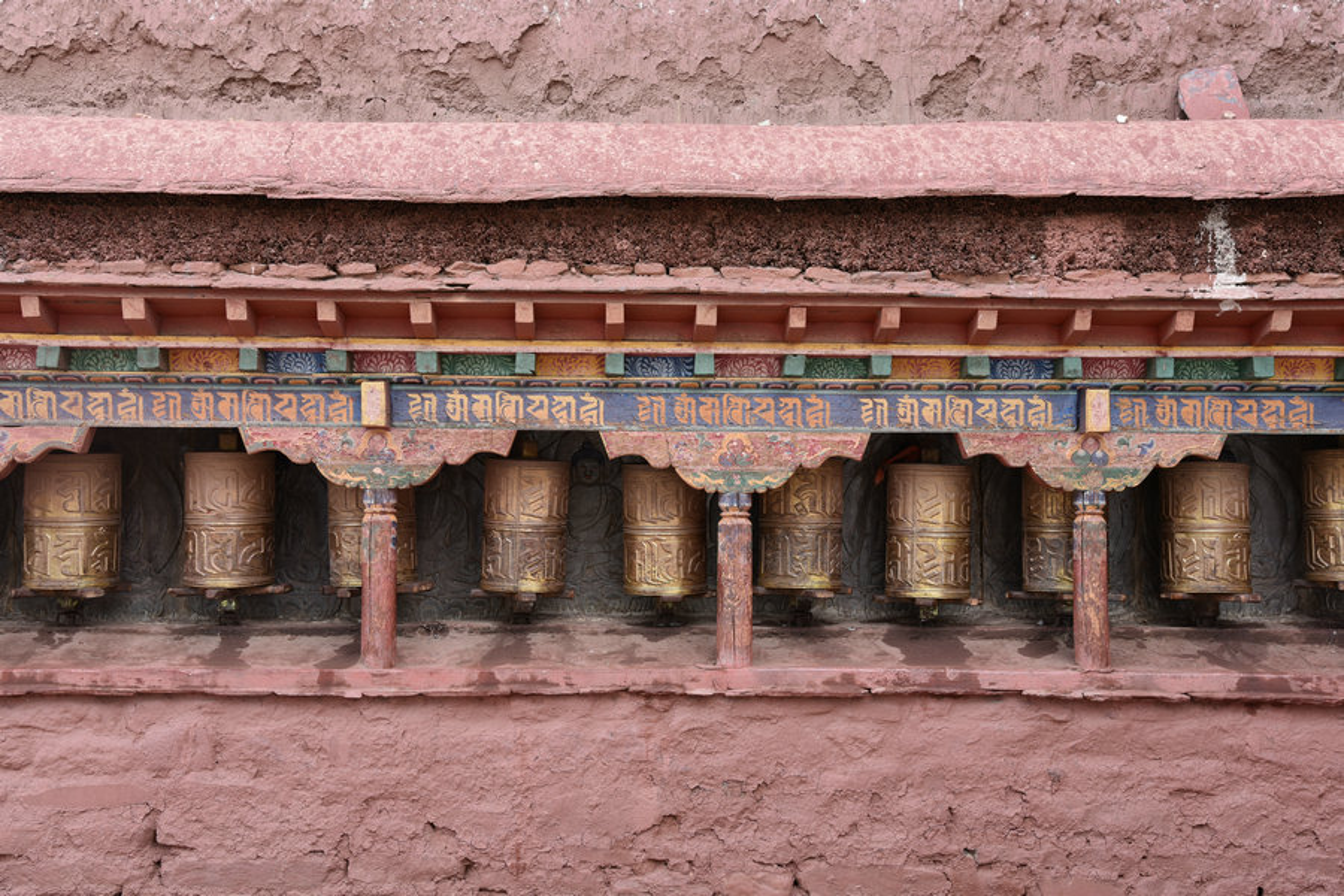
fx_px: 1493
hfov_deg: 48.5
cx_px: 672
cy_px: 448
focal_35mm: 40
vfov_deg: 33.4
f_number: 8
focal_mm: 40
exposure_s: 1/250
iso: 400
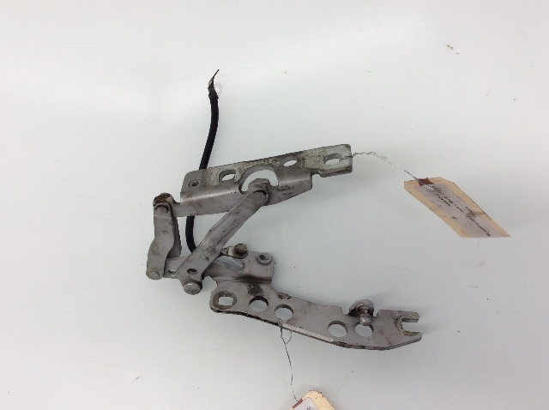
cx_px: 274
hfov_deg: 56.9
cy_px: 205
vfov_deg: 44.1
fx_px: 507
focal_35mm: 32
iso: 40
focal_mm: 3.3
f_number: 2.4
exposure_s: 1/60
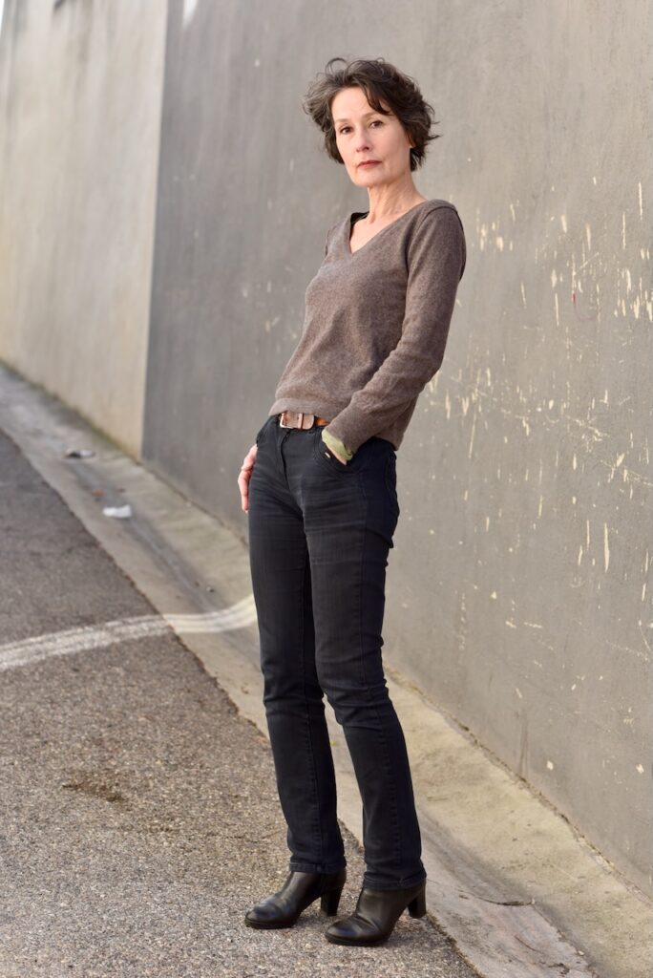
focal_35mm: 85
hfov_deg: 16.1
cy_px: 489
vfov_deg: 23.9
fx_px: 2309
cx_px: 326
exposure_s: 1/800
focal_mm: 85
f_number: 5
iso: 400
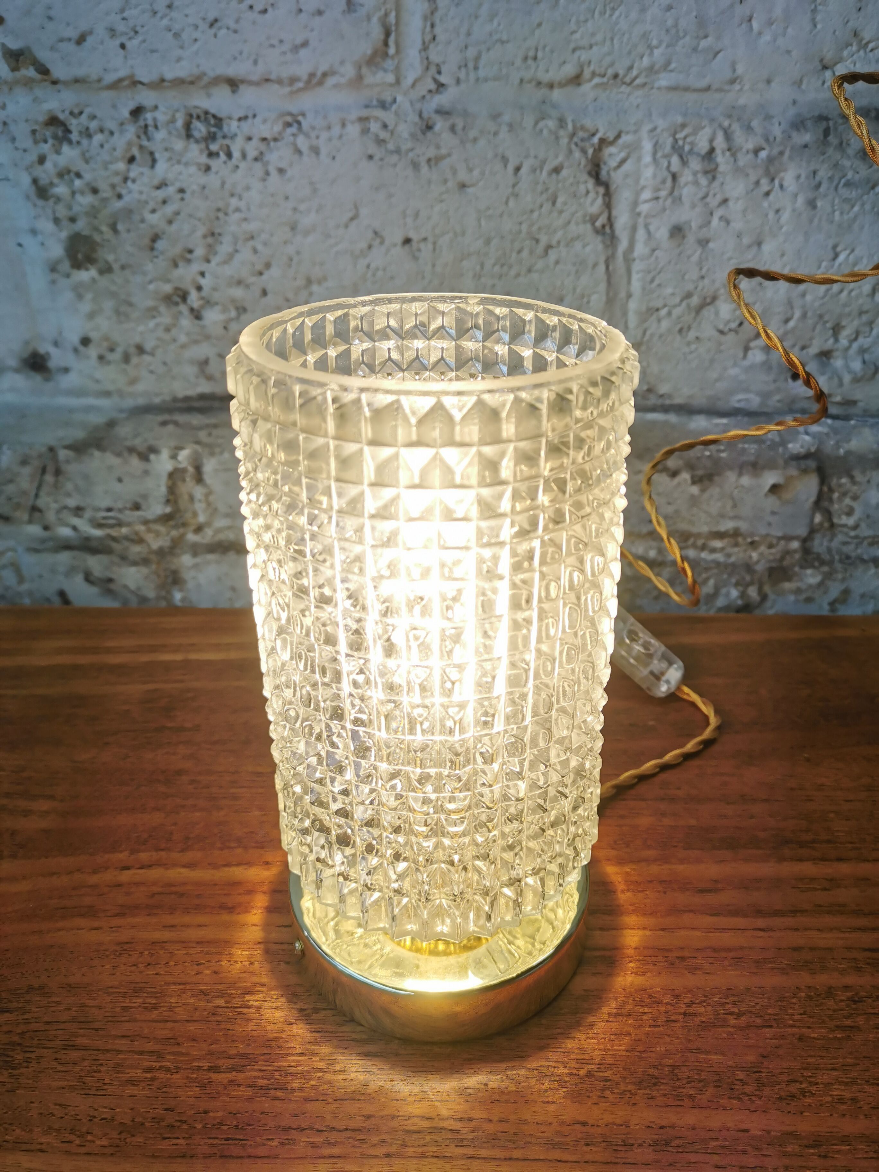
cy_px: 586
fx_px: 914
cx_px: 440
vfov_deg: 65.3
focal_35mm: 27
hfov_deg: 51.4
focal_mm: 5.58
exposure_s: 1/100
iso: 50
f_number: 1.8
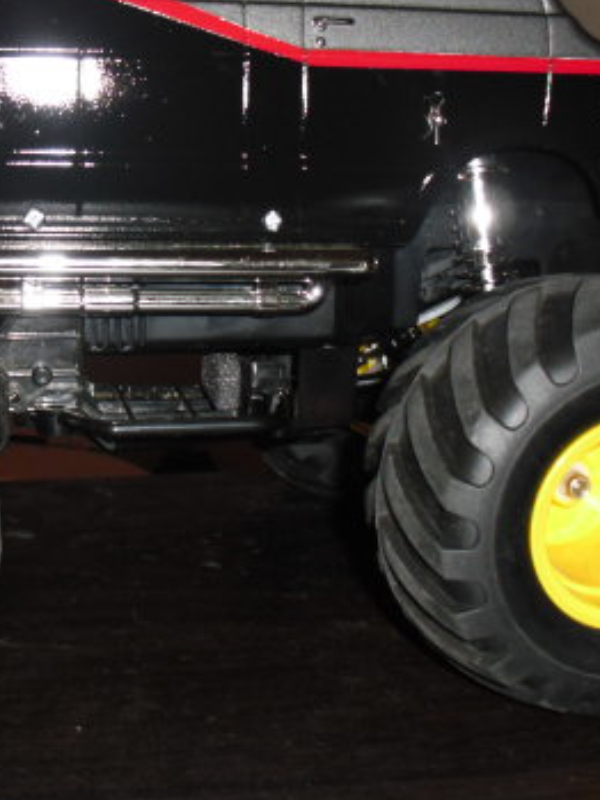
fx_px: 1524
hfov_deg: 22.2
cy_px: 273
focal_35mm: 66
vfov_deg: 29.2
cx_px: 204
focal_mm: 6.3
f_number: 3.1
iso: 200
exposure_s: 1/60
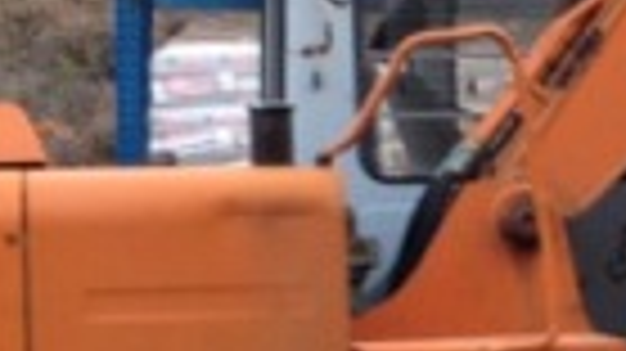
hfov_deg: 11.9
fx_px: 2920
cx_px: 784
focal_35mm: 176
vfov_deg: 6.9
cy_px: 180
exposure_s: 1/120
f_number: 2.4
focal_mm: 4.28
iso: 64
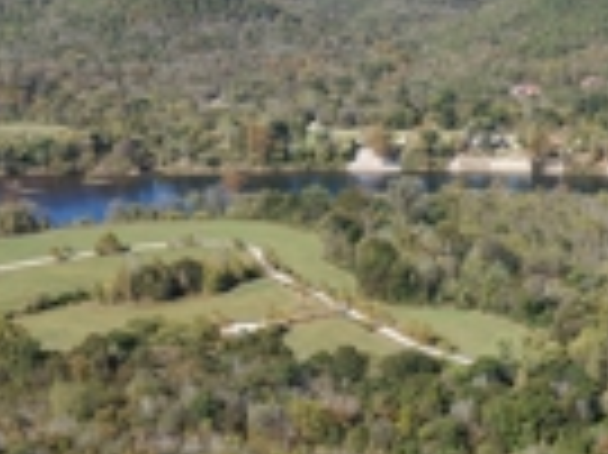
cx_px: 590
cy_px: 481
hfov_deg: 26.2
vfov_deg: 19.9
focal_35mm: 71
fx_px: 1246
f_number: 1.8
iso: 200
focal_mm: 8.67
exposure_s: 1/4000
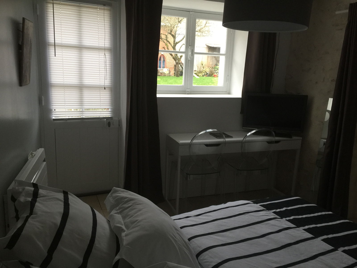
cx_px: 178
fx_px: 299
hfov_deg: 61.7
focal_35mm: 29
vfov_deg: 48.2
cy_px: 134
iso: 50
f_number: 2.2
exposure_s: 1/17
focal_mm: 4.15
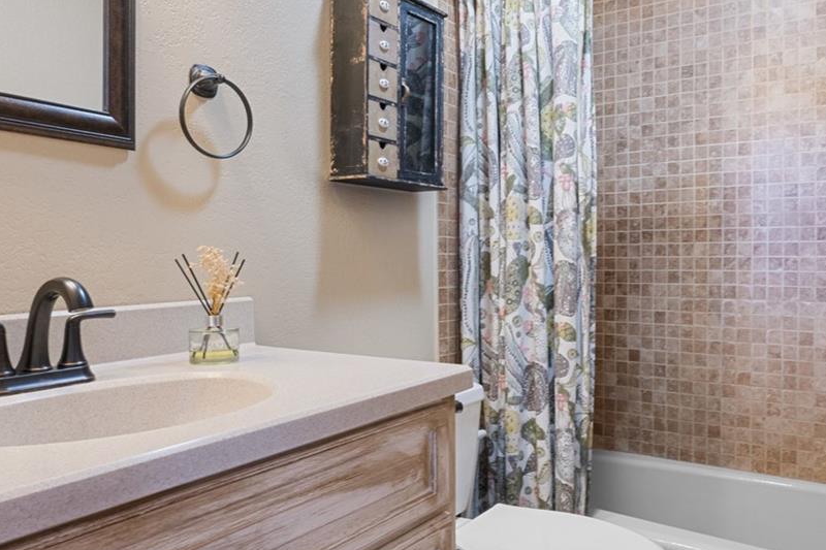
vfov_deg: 43.6
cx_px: 478
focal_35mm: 30
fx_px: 688
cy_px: 267
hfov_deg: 61.6
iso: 250
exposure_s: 4
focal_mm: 10
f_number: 9
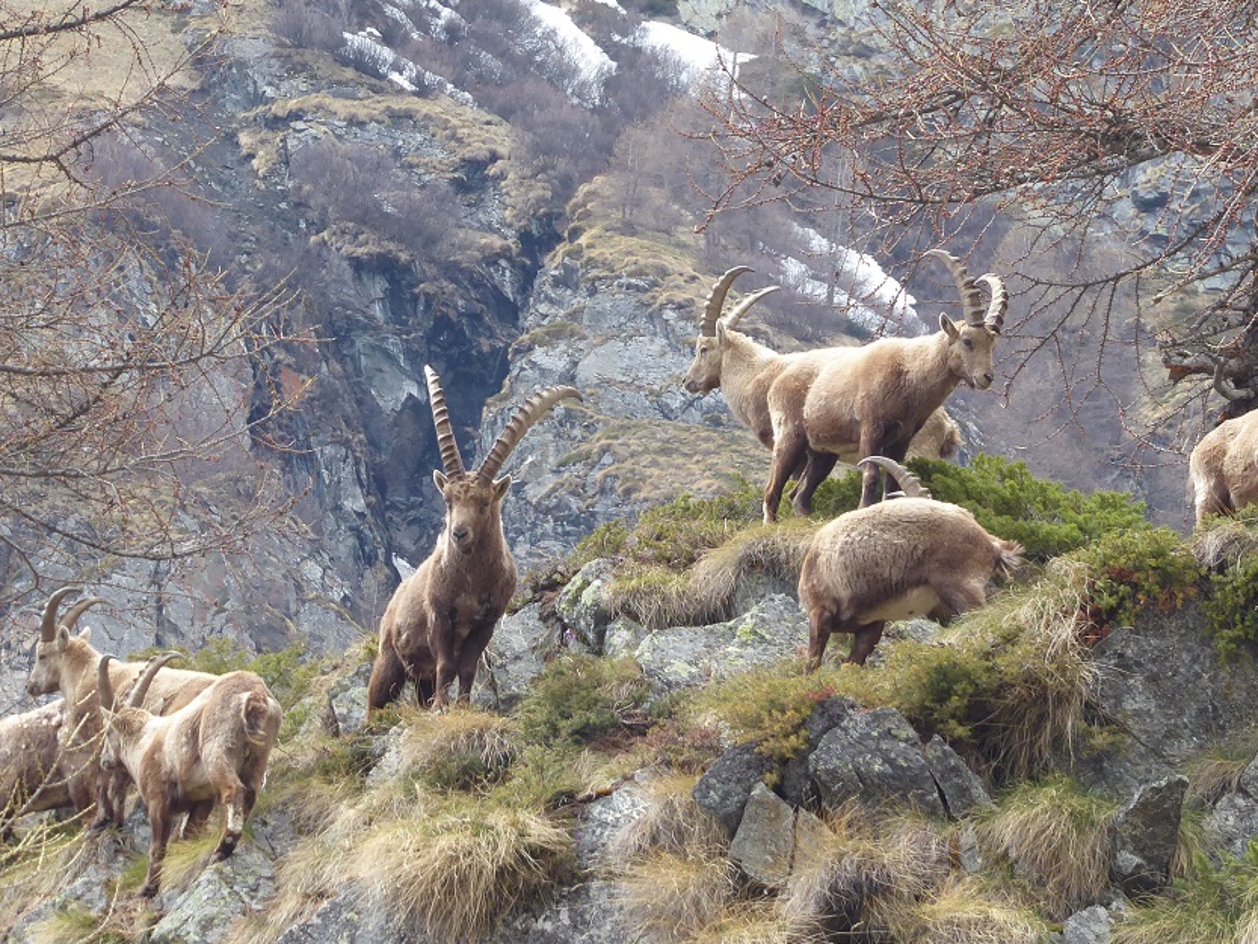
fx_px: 14502
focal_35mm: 399
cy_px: 479
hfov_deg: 5.0
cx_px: 465
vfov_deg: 3.7
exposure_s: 1/200
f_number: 5.6
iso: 160
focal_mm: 44.8
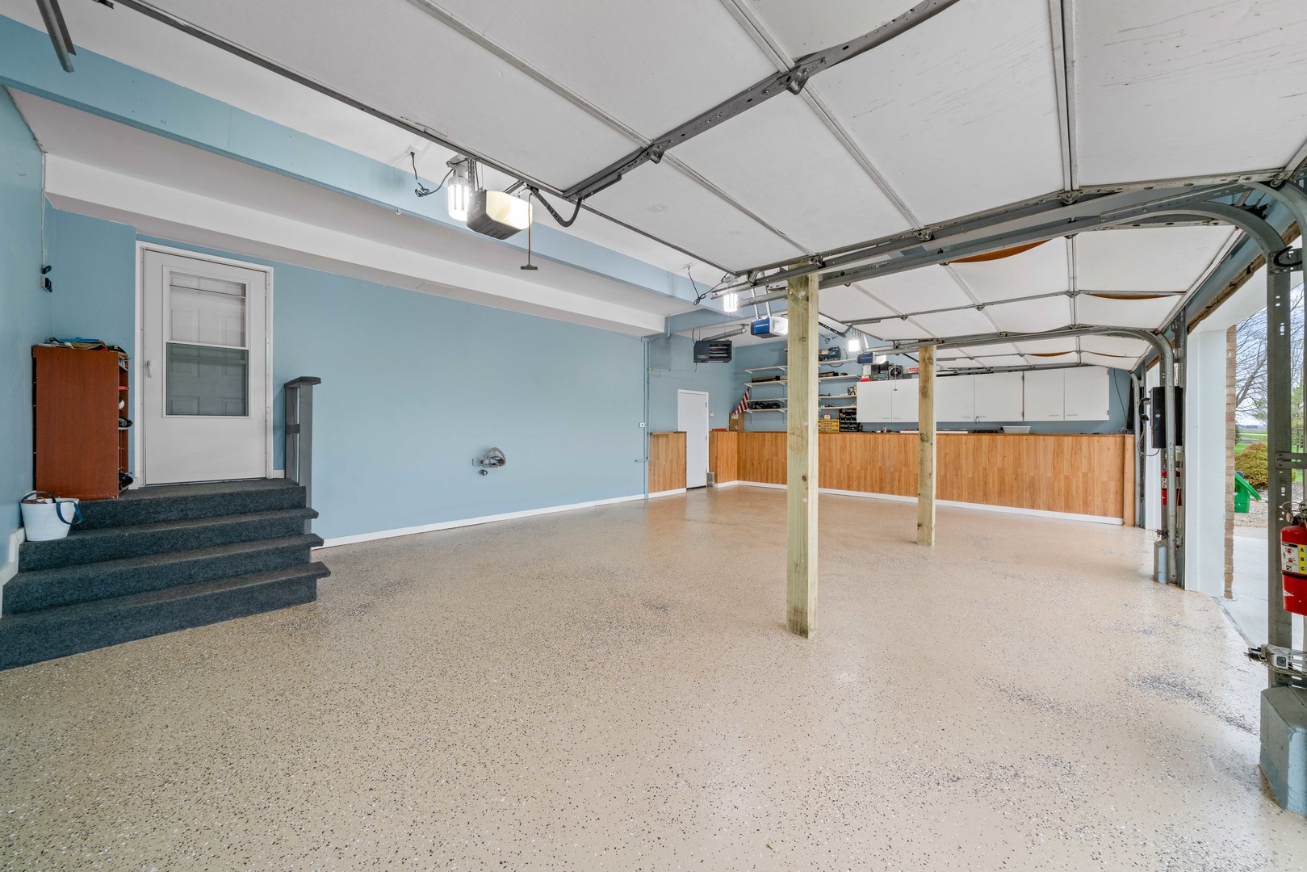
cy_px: 436
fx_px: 436
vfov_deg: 90.0
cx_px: 654
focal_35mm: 12
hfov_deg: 112.6
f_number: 11
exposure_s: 1/8
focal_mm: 12
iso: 250
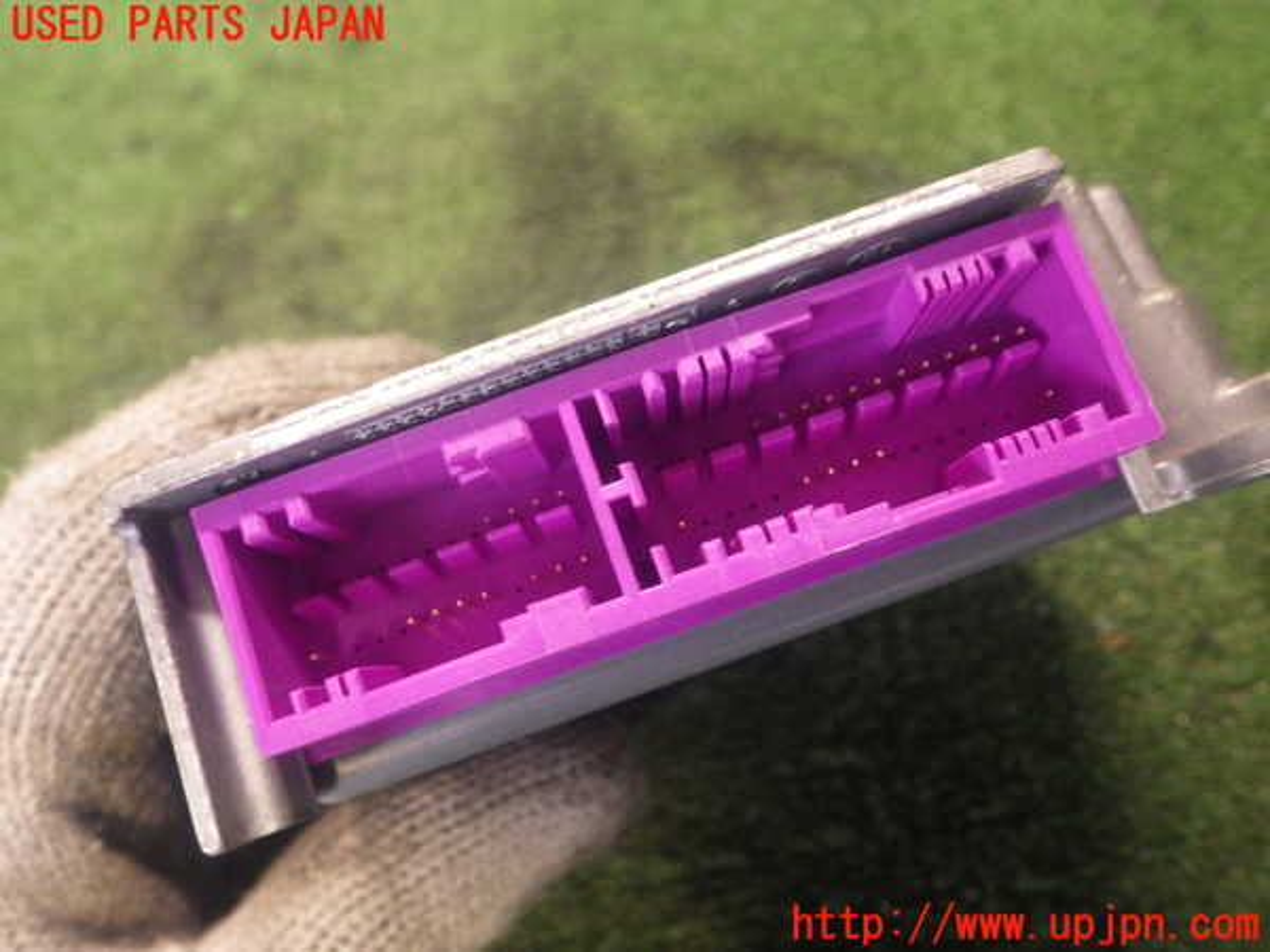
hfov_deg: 58.4
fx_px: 1137
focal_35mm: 31
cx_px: 635
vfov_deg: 45.4
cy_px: 476
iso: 640
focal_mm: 5.5
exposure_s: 1/45
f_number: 2.3
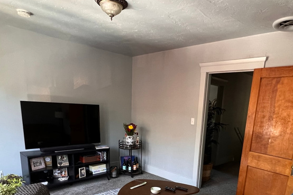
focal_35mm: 25
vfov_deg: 48.2
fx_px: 203
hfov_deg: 70.9
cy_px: 157
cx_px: 173
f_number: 1.8
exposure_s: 1/67
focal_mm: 1.57
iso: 250
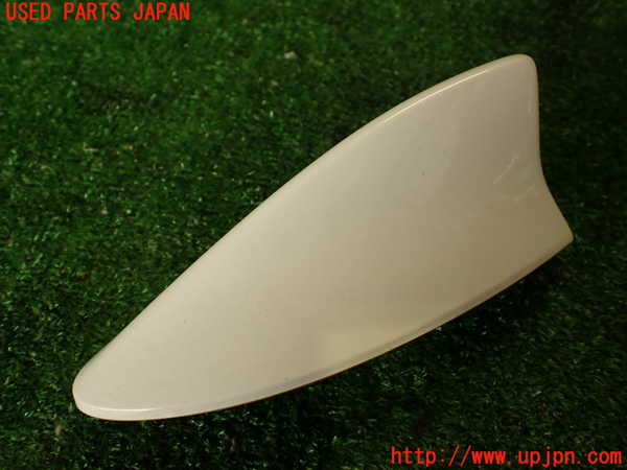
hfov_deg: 56.8
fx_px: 580
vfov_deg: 44.2
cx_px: 314
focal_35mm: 32
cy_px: 235
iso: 100
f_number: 2.4
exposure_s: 1/60
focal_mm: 5.79
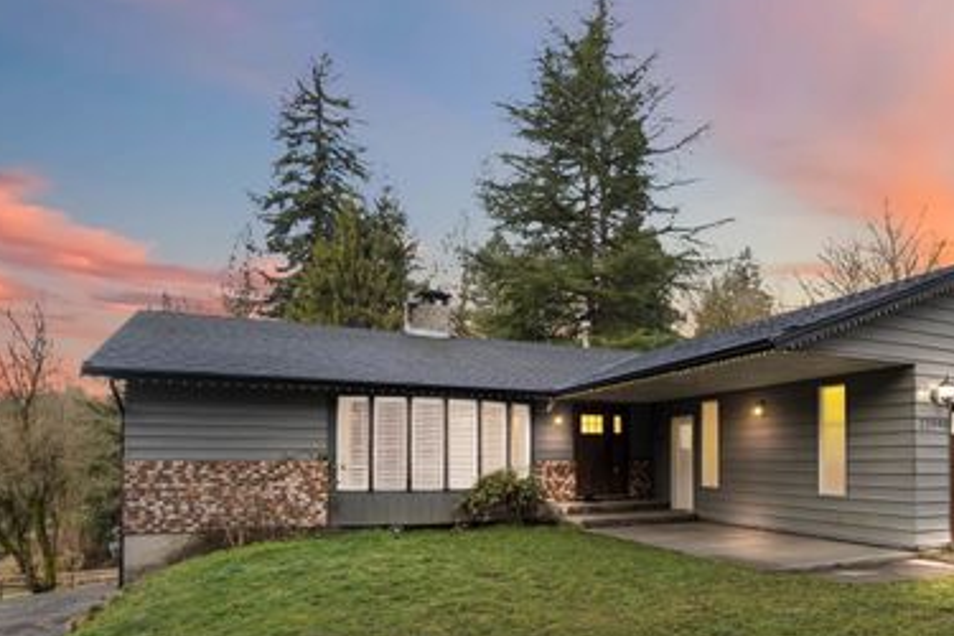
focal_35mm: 24
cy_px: 314
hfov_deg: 72.0
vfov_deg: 53.1
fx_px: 636
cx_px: 618
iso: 400
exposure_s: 1/30
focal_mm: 12
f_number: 8
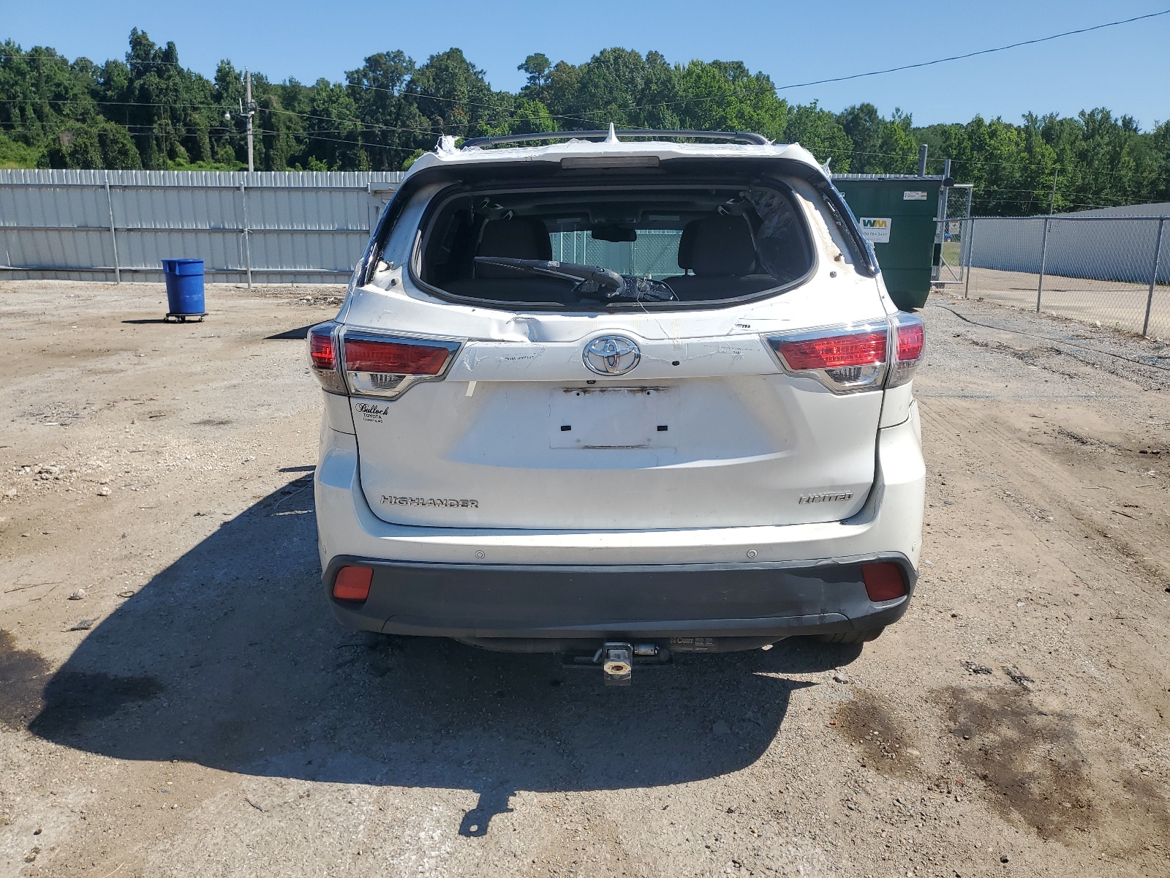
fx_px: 879
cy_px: 439
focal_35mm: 26
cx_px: 585
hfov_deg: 67.3
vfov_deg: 53.1
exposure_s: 1/3333
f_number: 1.5
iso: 50
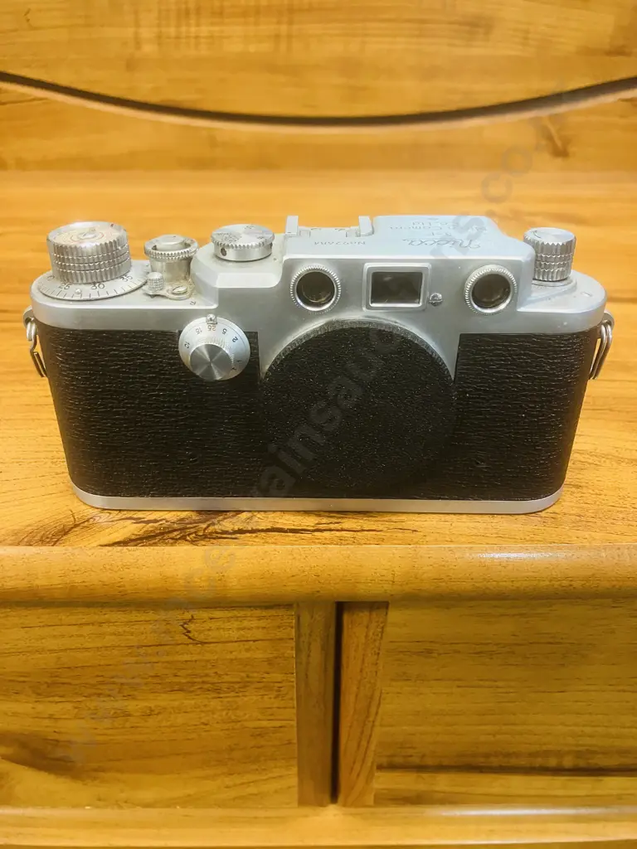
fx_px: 687
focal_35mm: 28
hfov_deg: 49.7
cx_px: 318
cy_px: 424
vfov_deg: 63.4
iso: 250
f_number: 1.8
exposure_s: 1/33
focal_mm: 3.99
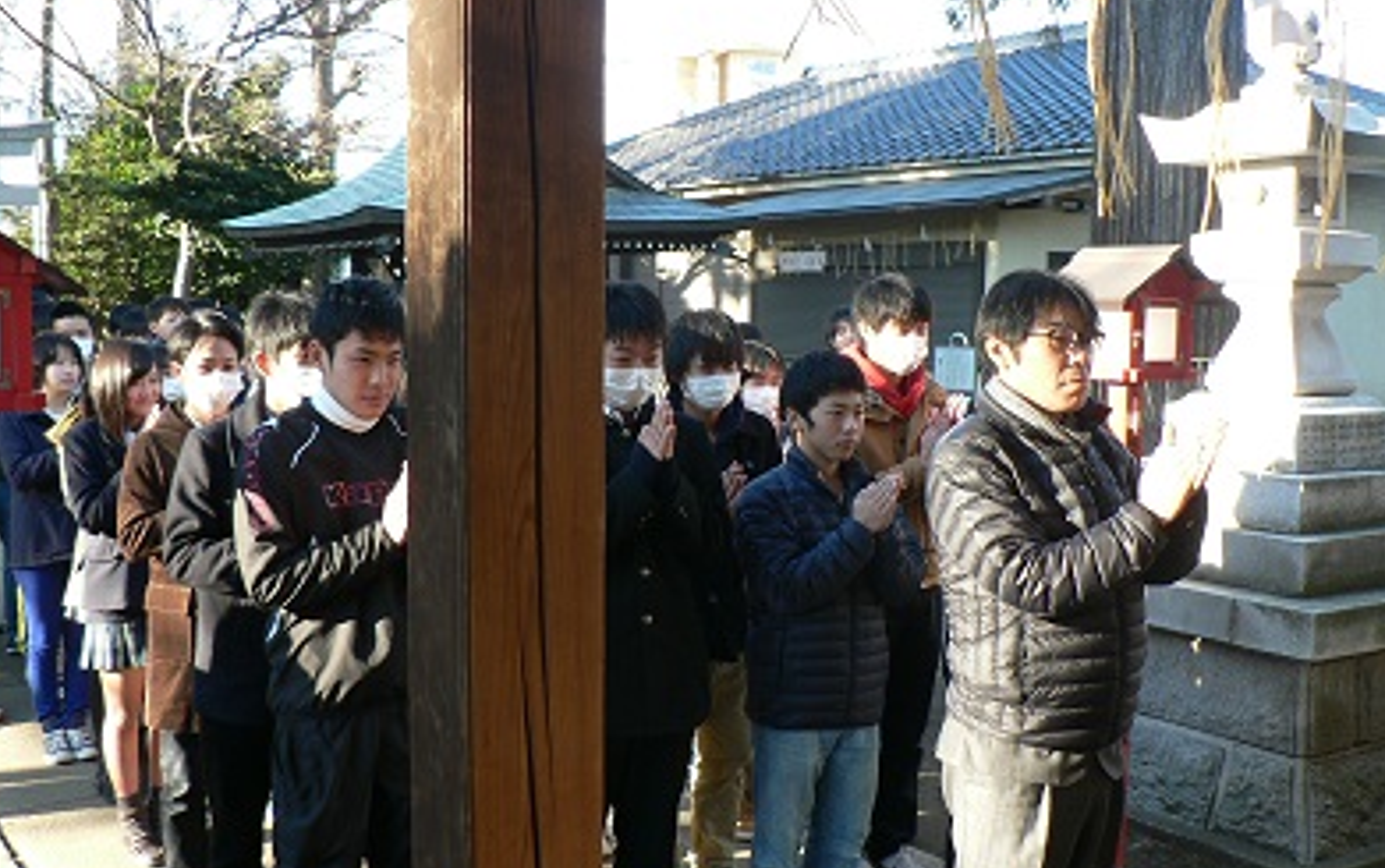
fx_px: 1473
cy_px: 425
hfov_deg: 50.4
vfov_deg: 32.8
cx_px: 691
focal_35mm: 39
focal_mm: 6
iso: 80
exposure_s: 1/50
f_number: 2.8
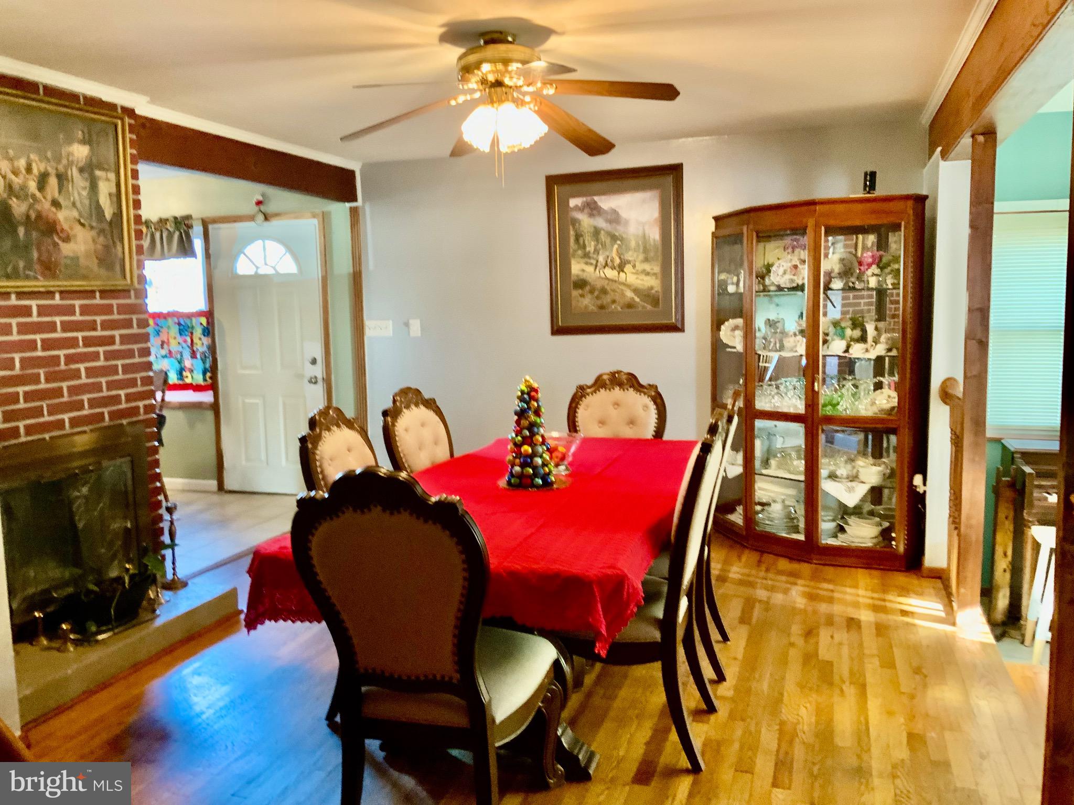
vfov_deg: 48.2
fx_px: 900
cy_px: 402
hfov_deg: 61.7
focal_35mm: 29
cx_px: 537
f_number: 1.8
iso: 250
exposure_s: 1/40
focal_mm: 3
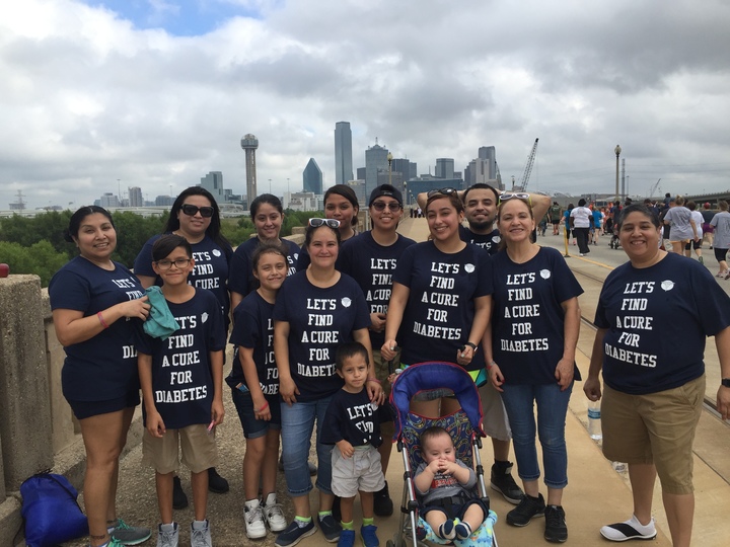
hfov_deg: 61.7
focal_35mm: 29
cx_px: 365
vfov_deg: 48.2
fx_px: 612
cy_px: 274
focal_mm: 4.15
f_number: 2.2
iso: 32
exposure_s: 1/1199
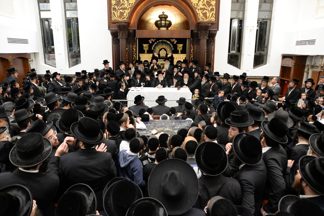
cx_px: 162
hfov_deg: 73.8
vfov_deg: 53.1
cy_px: 108
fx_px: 216
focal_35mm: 24
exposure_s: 1/60
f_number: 4
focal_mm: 24
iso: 800
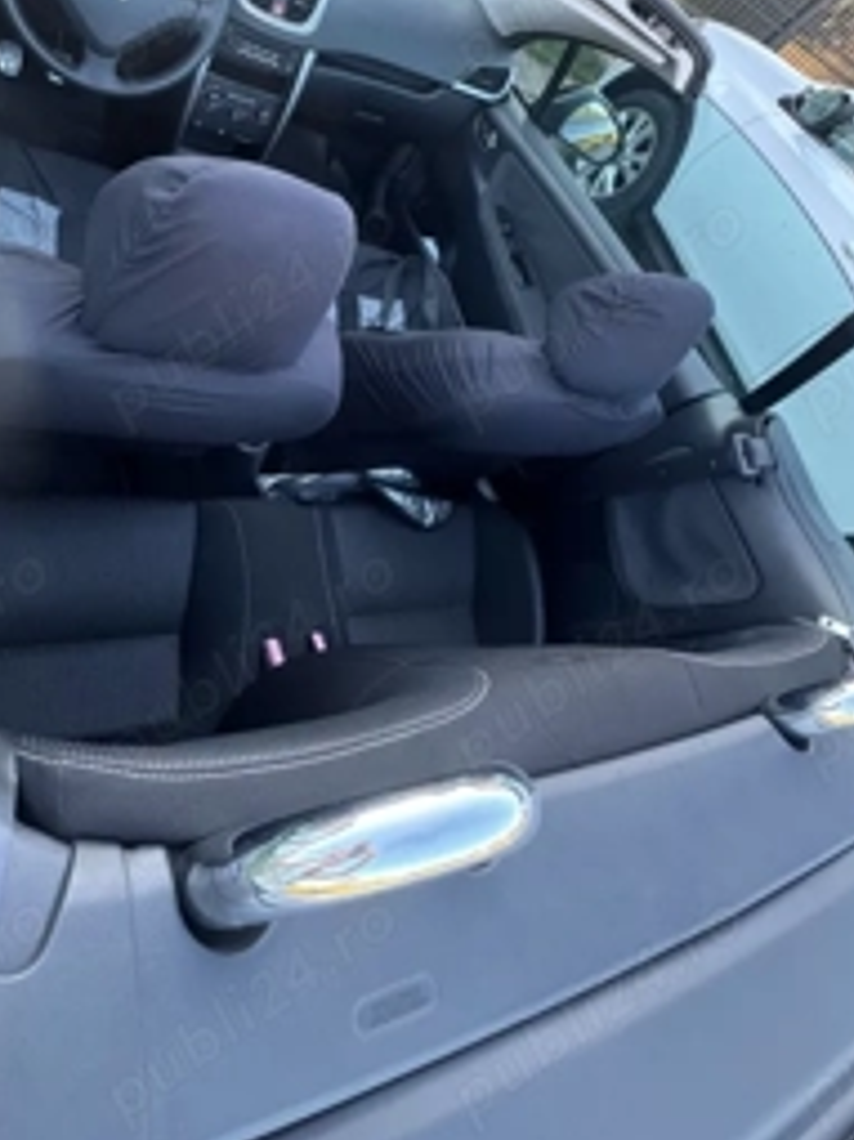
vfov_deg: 73.7
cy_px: 367
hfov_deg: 60.5
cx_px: 340
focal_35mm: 22
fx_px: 724
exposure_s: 1/99
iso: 320
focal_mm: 2.22
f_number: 2.2
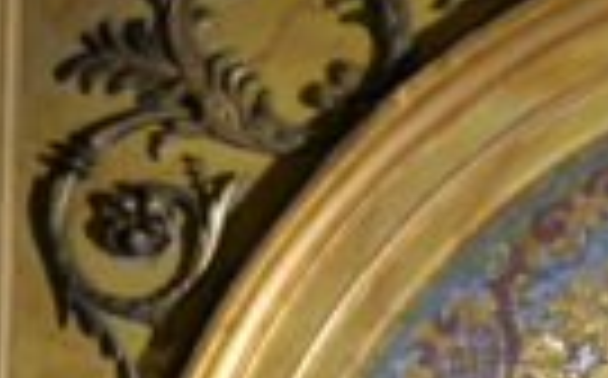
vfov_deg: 1.5
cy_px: 1346
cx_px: 910
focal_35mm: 852
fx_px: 14100
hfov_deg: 2.5
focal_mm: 110
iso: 2500
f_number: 3.5
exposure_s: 1/200
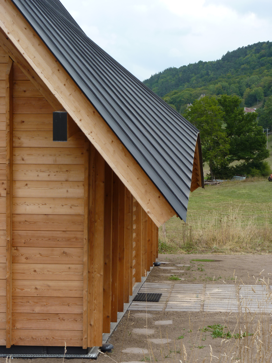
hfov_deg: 15.7
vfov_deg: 20.9
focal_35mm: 94
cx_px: 136
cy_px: 182
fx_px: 985
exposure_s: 1/200
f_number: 5
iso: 80
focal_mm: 16.7
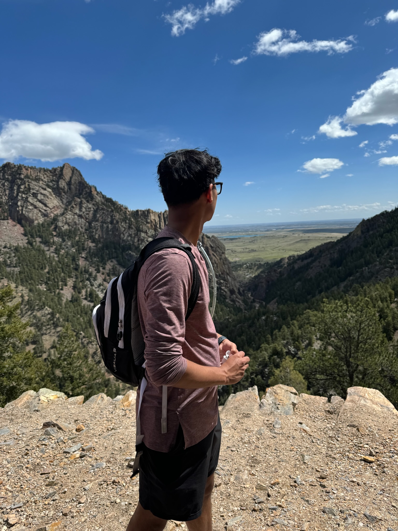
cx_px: 199
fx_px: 368
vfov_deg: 71.6
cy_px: 266
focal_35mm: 24
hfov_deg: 56.8
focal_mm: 6.76
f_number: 1.78
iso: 80
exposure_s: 1/5348
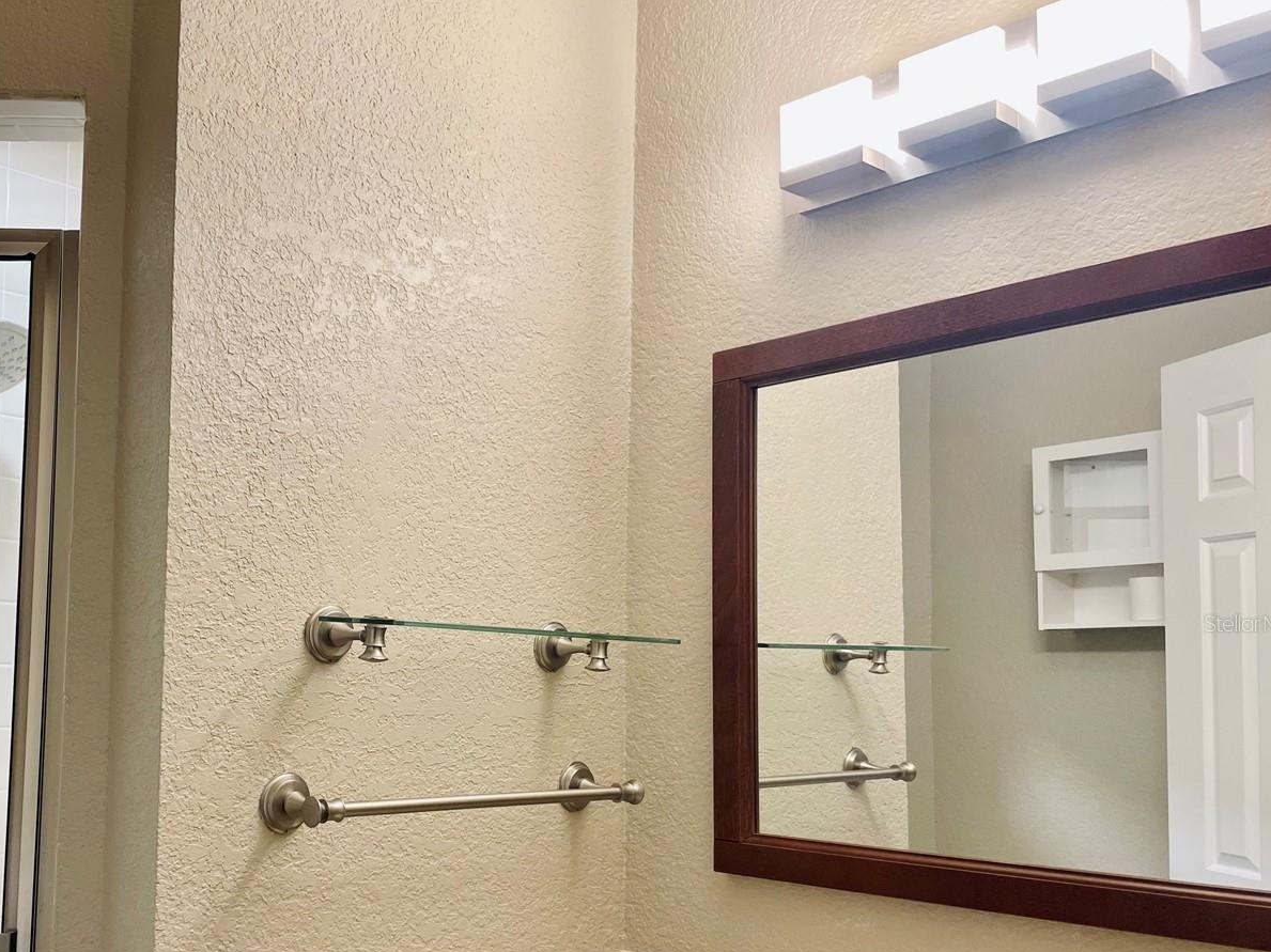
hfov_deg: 51.9
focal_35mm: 35
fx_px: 1285
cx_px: 450
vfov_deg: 40.3
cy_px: 623
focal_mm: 4.2
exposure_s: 1/60
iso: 80
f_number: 1.6
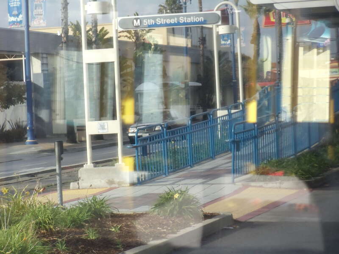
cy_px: 127
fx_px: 1684
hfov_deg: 11.5
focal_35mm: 172
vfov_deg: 8.6
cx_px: 170
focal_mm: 23.45
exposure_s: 1/400
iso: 400
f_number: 5.1
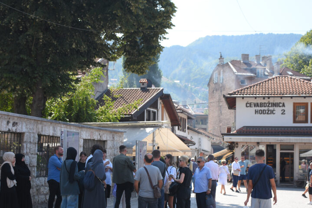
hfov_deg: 34.7
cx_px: 160
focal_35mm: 58
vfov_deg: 23.4
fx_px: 500
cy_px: 140
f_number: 4
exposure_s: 1/1600
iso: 400
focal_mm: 27
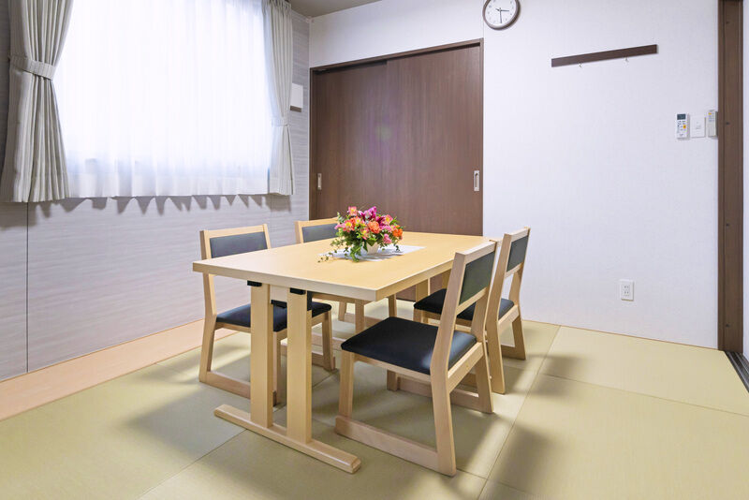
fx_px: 291
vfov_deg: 81.3
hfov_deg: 104.2
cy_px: 250
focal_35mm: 14
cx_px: 374
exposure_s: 1/50
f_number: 6.3
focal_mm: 14
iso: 800
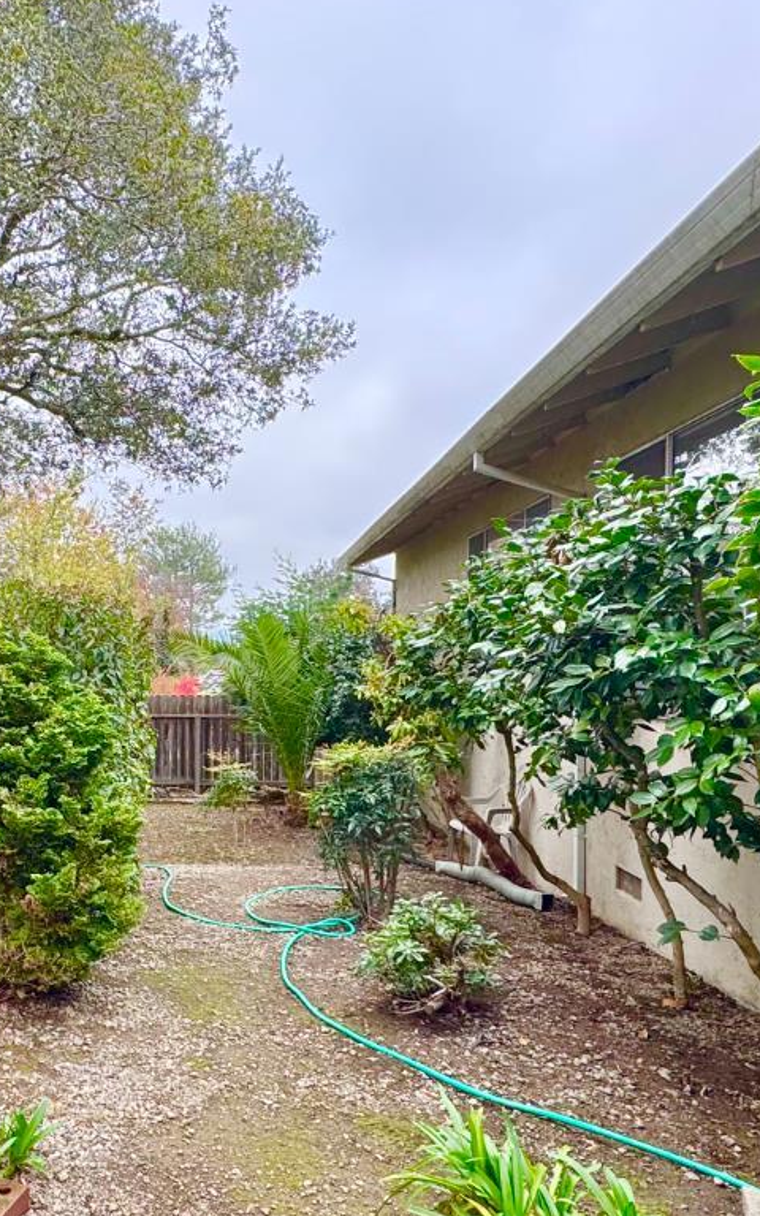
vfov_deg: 64.5
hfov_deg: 40.0
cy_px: 669
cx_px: 78
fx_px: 961
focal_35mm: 29
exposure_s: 1/189
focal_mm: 2.22
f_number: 2.2
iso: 40
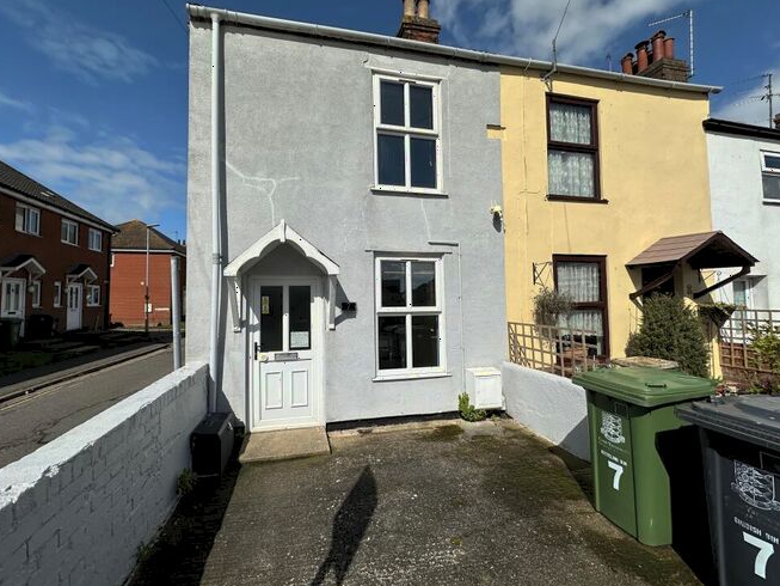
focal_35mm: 15
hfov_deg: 98.0
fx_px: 338
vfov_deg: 81.7
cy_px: 284
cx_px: 364
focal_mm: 2.22
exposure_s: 1/6135
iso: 50
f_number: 2.2
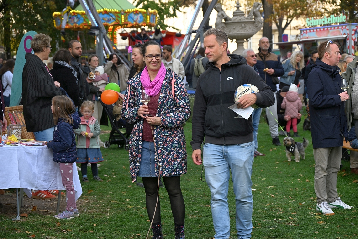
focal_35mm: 99
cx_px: 179
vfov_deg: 13.8
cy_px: 120
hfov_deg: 20.6
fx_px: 984
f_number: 6.3
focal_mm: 99
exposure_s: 1/320
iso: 400
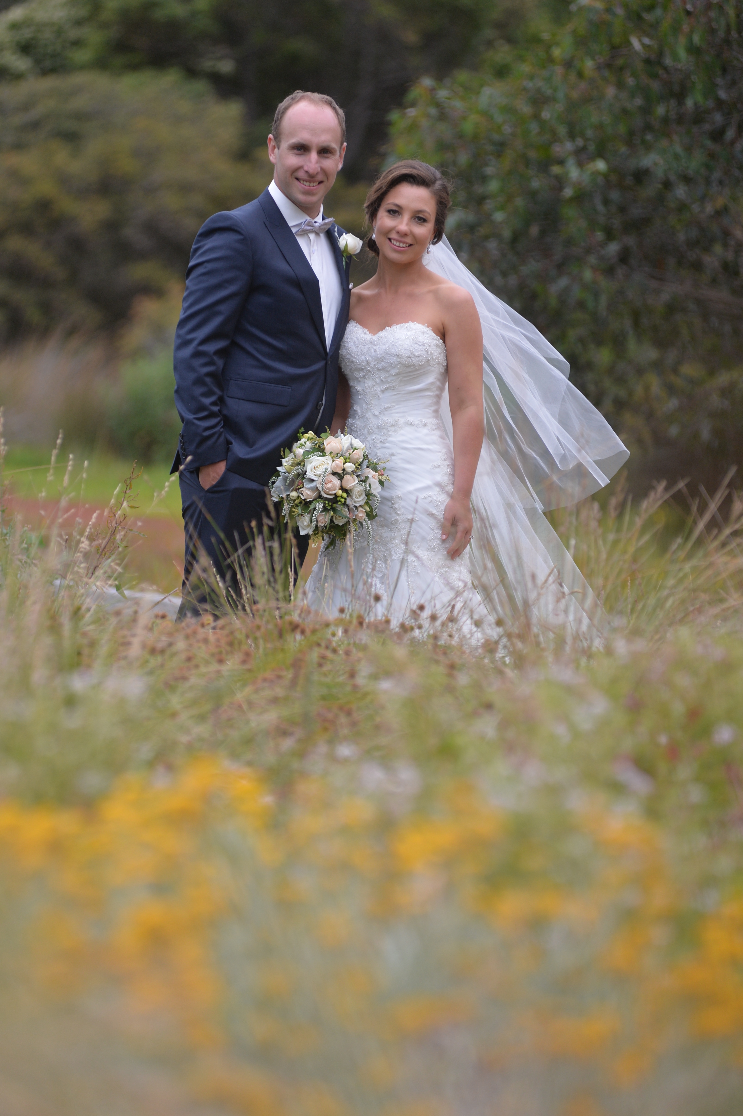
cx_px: 368
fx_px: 5857
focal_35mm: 189
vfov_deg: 10.9
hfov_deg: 7.3
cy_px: 564
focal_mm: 185
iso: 400
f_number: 4
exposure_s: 1/1000
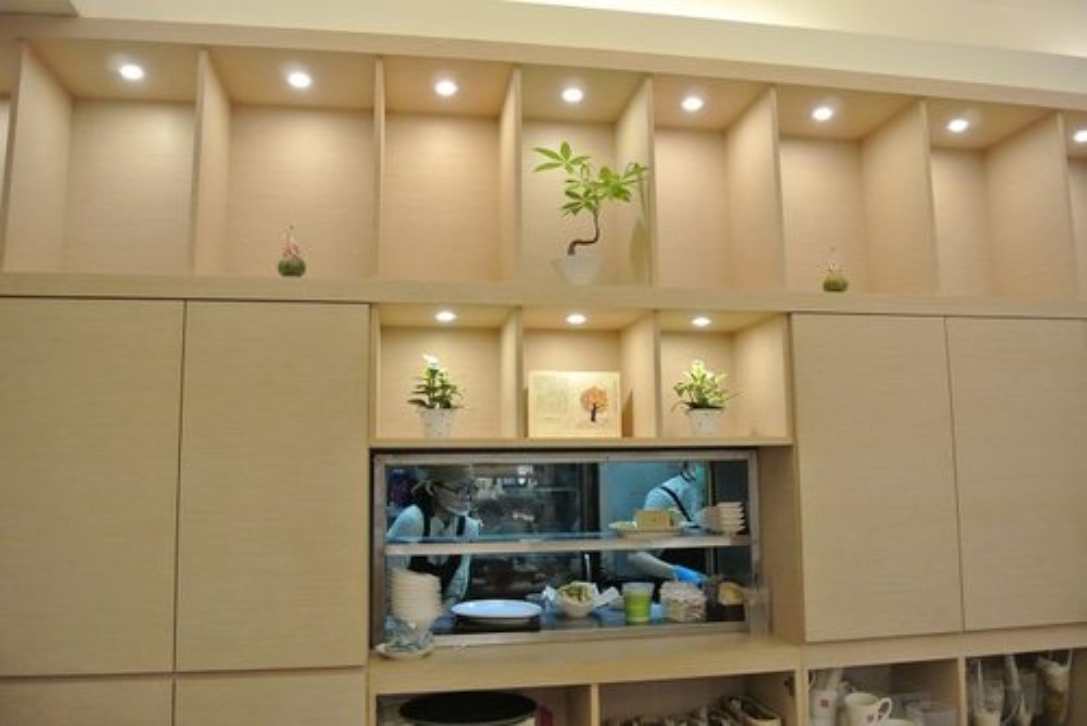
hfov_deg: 67.4
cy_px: 363
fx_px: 816
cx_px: 544
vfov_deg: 48.0
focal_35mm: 27
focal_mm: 10
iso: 640
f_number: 3.5
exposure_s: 1/60
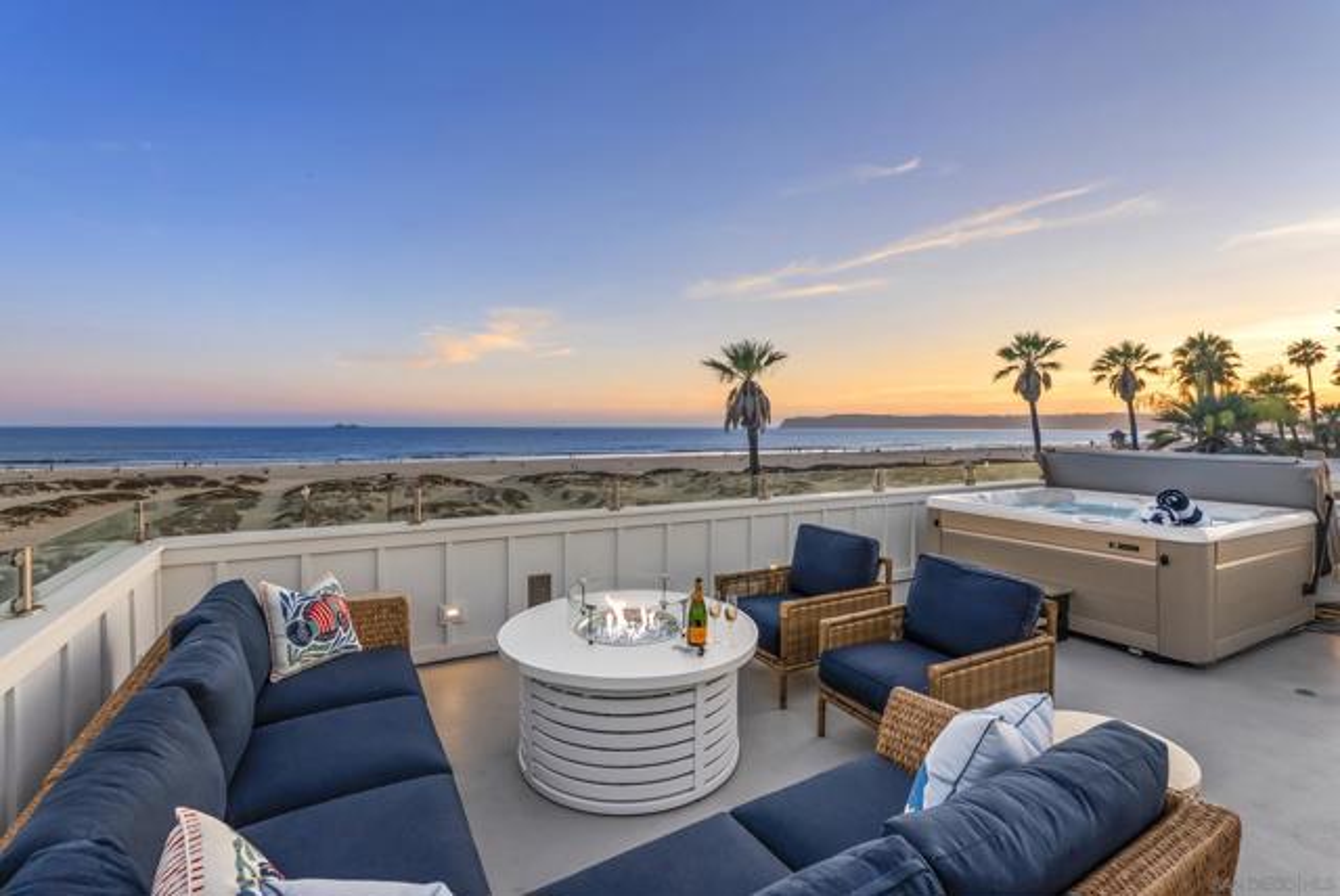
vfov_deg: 73.9
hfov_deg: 96.7
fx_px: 596
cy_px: 448
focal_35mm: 16
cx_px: 670
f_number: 7.1
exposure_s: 1/80
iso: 800
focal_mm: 16
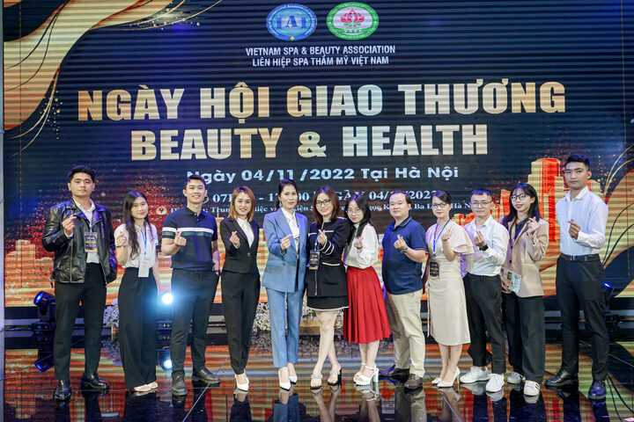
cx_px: 317
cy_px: 211
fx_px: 493
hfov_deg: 65.5
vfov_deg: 46.4
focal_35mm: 28
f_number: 4
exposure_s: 1/160
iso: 400
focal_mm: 28
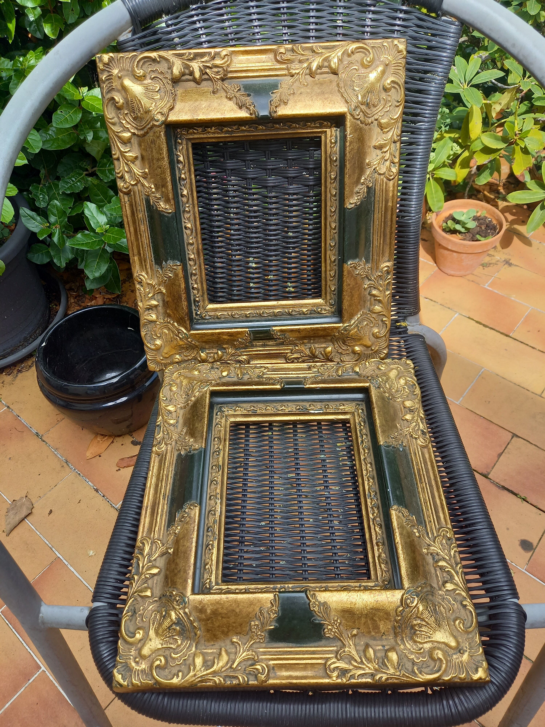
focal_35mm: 25
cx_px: 272
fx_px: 525
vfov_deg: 69.4
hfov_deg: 54.9
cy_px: 364
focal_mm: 4.65
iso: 50
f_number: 1.8
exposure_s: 1/215
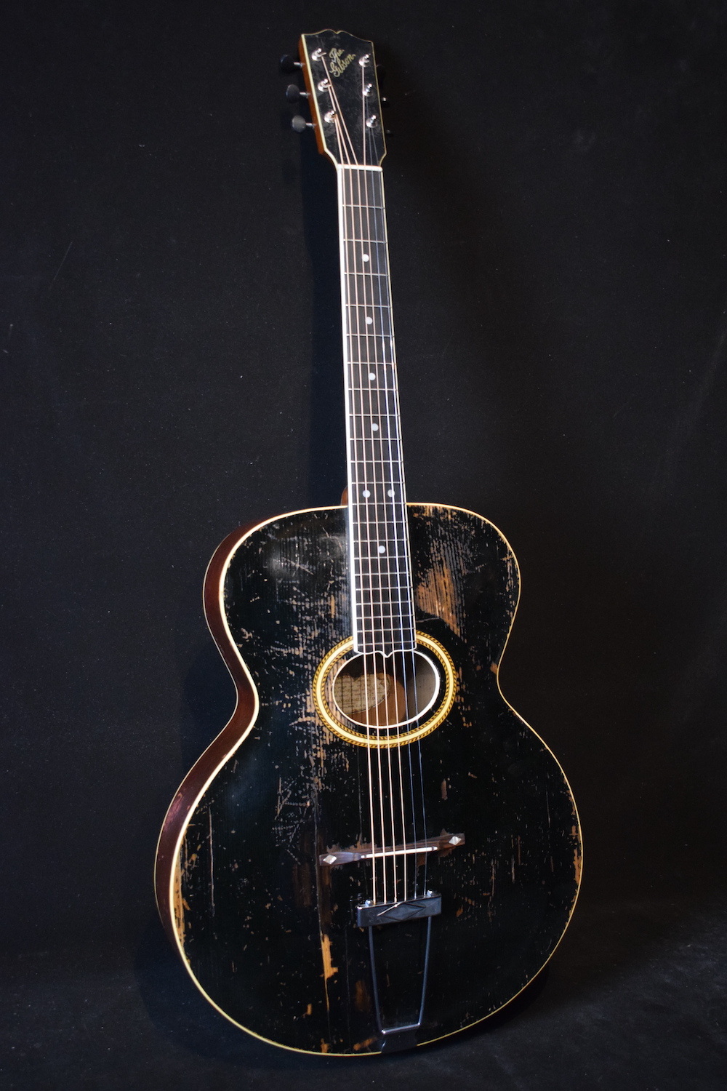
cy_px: 546
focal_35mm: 40
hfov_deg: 33.0
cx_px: 364
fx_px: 1227
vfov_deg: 47.9
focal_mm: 27
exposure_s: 1/30
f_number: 4
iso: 2800
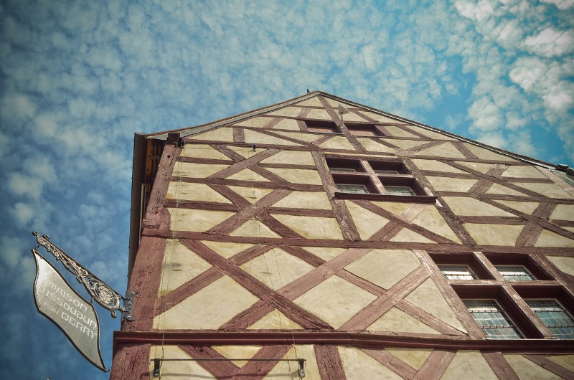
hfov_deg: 53.2
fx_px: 573
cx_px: 287
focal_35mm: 36
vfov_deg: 36.7
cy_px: 190
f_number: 5
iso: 800
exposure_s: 1/8000
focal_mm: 24
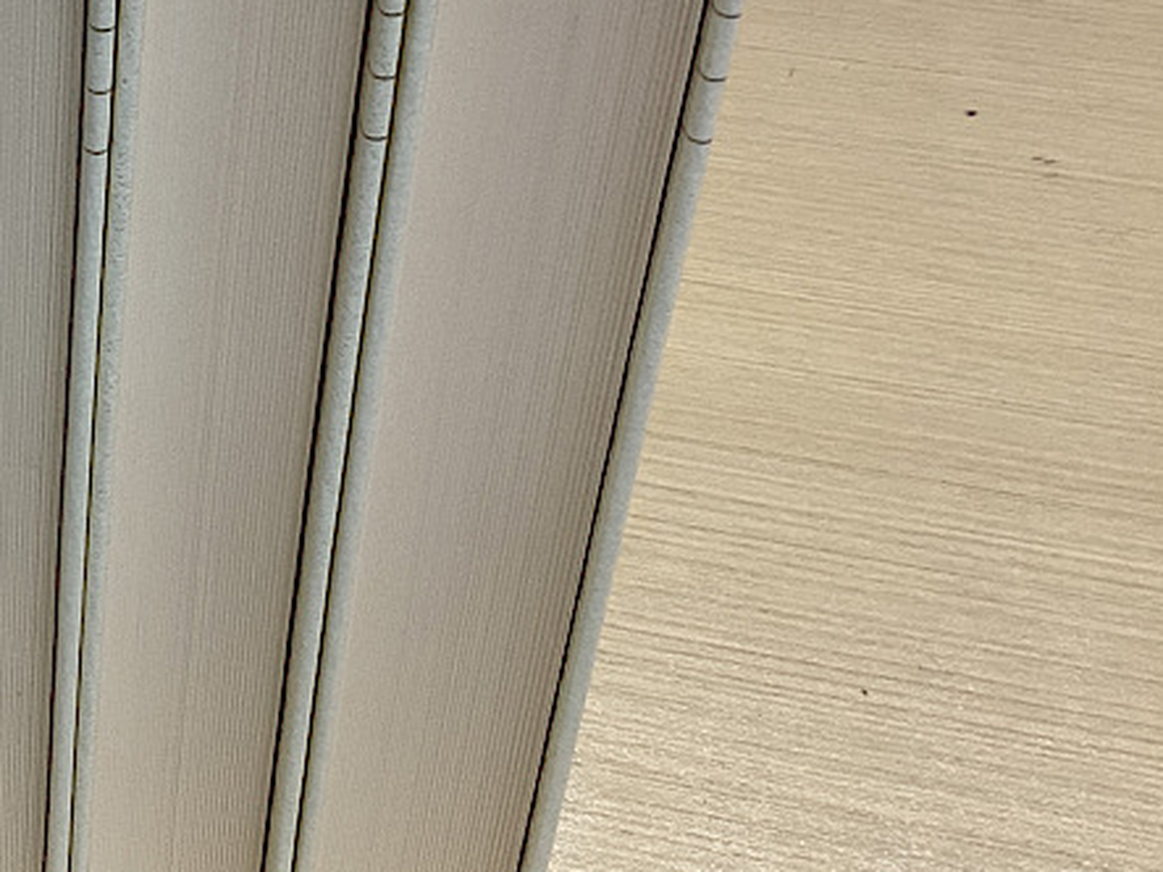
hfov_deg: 25.6
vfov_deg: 20.8
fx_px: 2351
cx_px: -139
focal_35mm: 70
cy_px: 194
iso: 64
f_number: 2.4
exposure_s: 1/50
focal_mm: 3.3
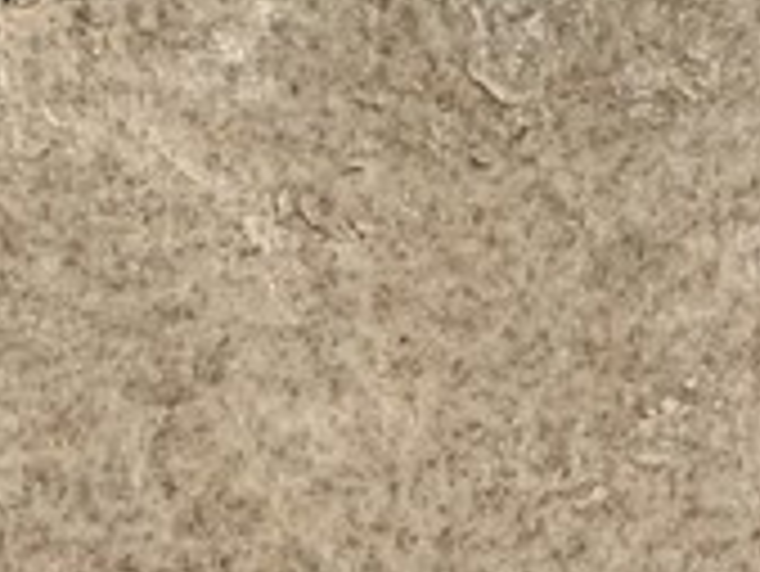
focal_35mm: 197
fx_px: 4328
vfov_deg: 7.1
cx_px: 836
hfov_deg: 9.9
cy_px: 1347
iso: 100
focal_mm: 4.25
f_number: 1.8
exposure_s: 1/117
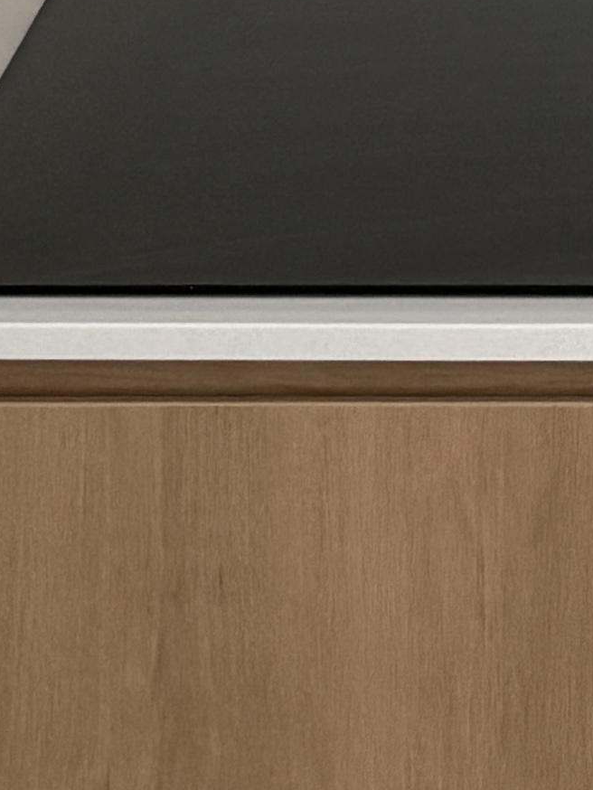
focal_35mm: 146
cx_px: 787
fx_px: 3333
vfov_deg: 11.2
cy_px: -1138
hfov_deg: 10.0
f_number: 1.78
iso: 500
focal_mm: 6.76
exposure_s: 1/60
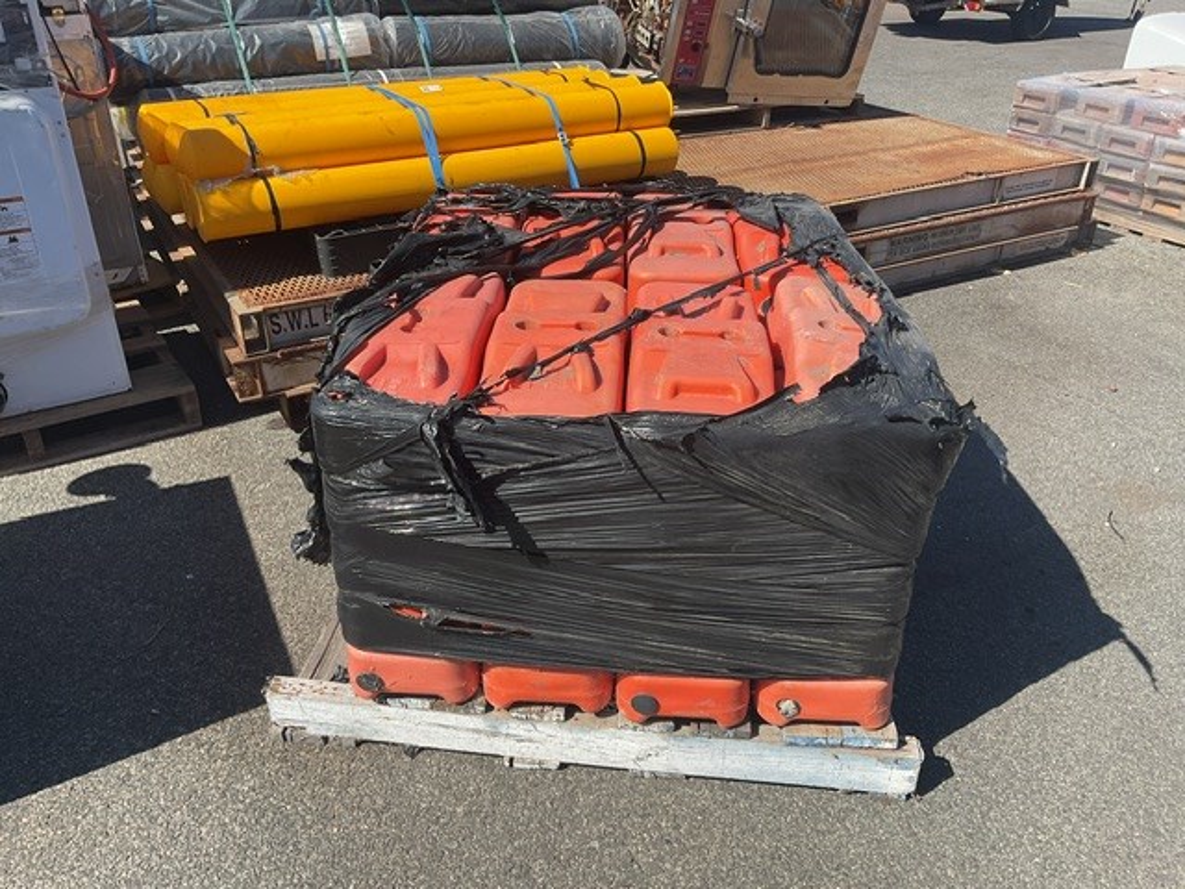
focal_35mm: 29
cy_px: 444
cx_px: 592
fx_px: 993
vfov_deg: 48.2
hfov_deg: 61.7
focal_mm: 3
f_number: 1.8
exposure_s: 1/1577
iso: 16
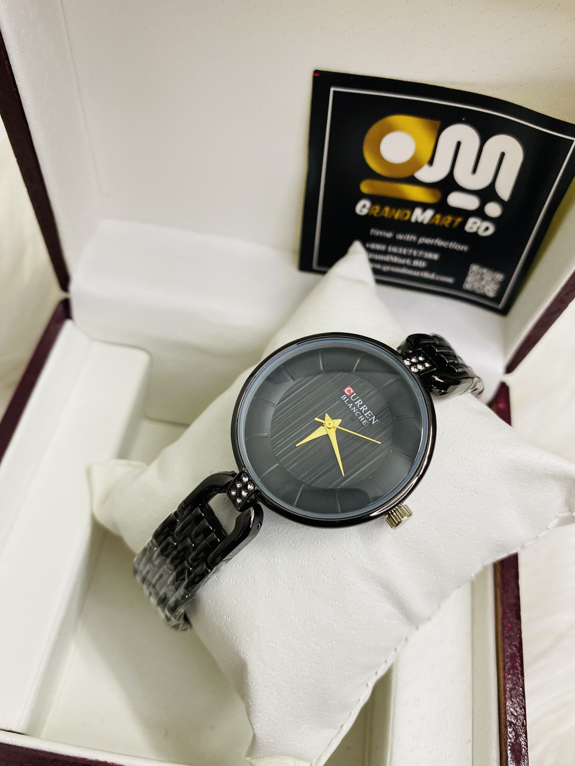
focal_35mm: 26
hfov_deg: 53.1
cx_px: 288
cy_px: 383
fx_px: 576
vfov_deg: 67.3
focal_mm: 4.25
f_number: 1.8
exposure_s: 1/100
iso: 125
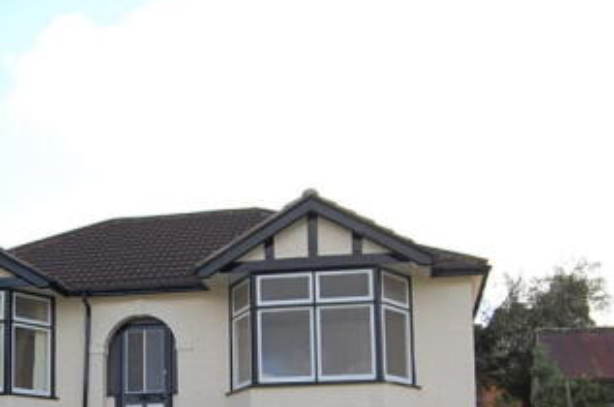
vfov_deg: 22.1
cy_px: 403
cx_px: 108
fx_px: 1005
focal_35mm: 59
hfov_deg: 32.9
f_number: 5.6
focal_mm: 19
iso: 360
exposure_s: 1/500
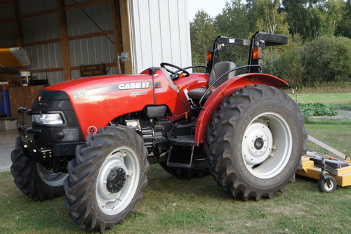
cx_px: 176
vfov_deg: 28.1
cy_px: 117
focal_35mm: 48
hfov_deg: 41.1
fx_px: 468
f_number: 5.6
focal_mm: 32
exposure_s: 1/80
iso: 200
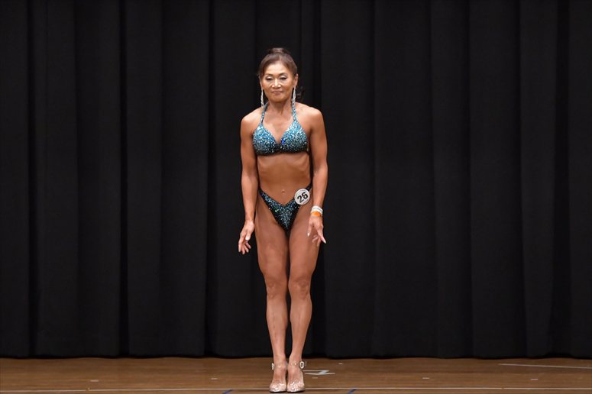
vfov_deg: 5.4
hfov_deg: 8.1
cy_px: 197
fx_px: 4191
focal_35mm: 255
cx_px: 296
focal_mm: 170
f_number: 5.6
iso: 6400
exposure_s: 1/400
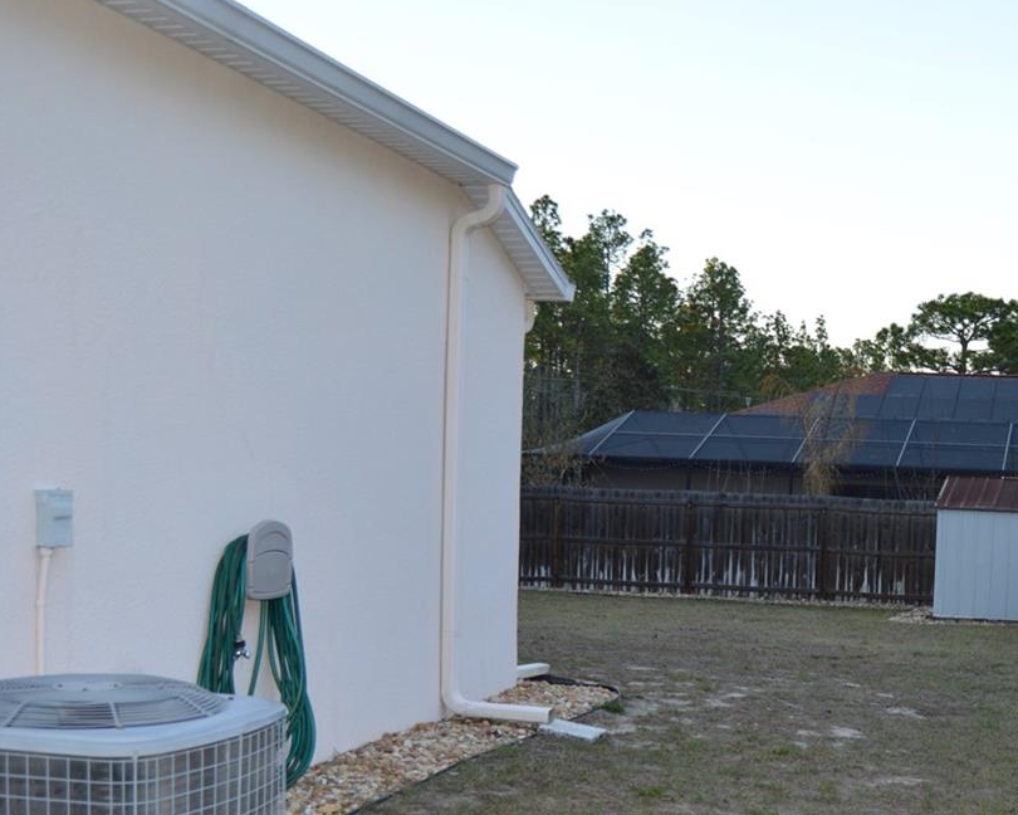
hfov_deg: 35.9
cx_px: 840
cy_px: 624
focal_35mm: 50
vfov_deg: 29.7
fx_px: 1506
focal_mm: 18
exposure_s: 1/125
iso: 180
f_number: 4
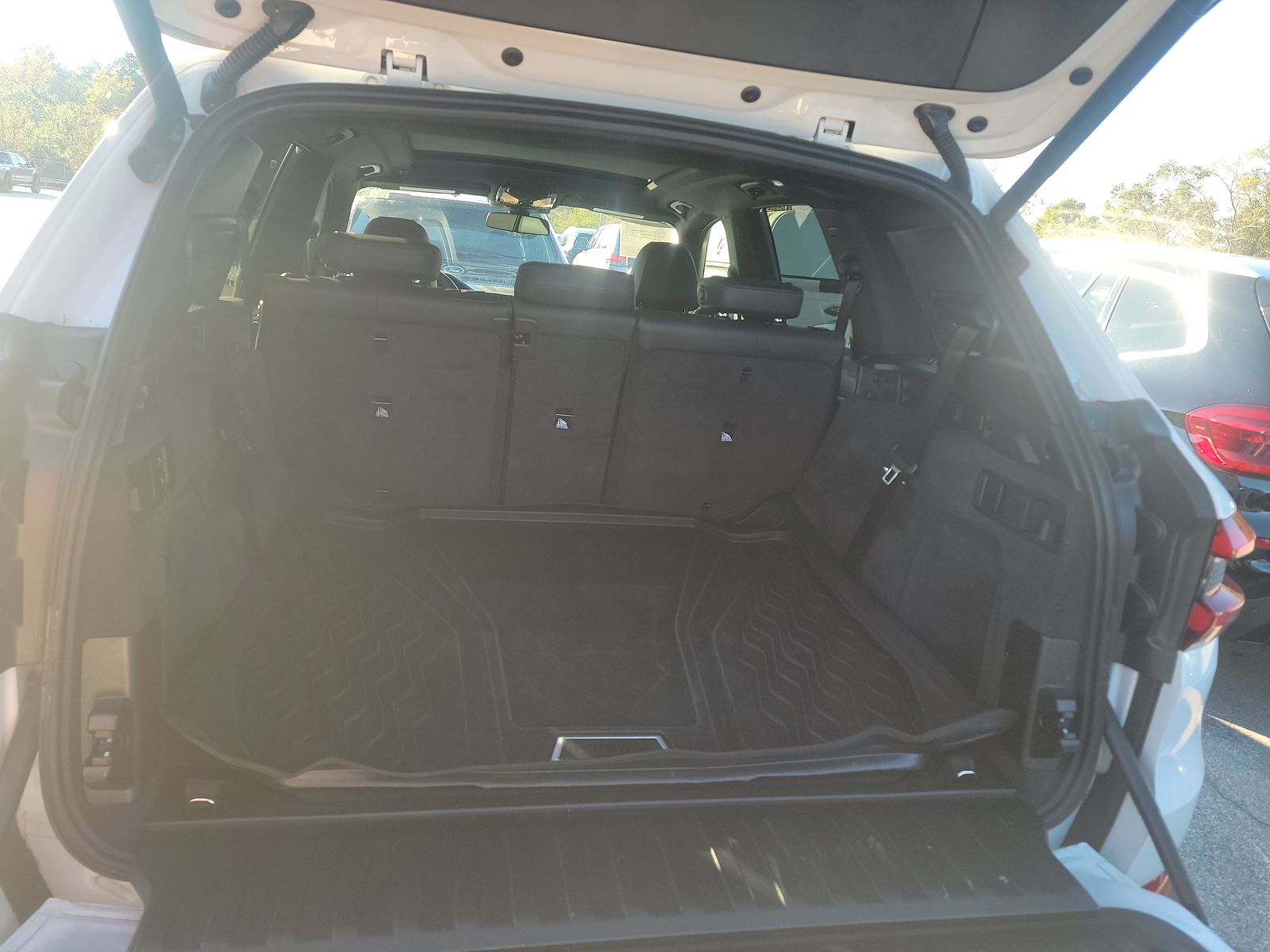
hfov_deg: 71.6
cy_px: 476
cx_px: 635
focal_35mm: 24
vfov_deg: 56.8
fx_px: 881
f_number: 1.8
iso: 90
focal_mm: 6.7
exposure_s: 1/119
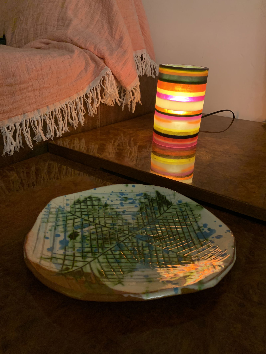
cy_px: 177
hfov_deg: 53.1
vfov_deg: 67.3
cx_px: 133
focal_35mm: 26
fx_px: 266
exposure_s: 1/50
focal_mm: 4.25
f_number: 1.8
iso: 250
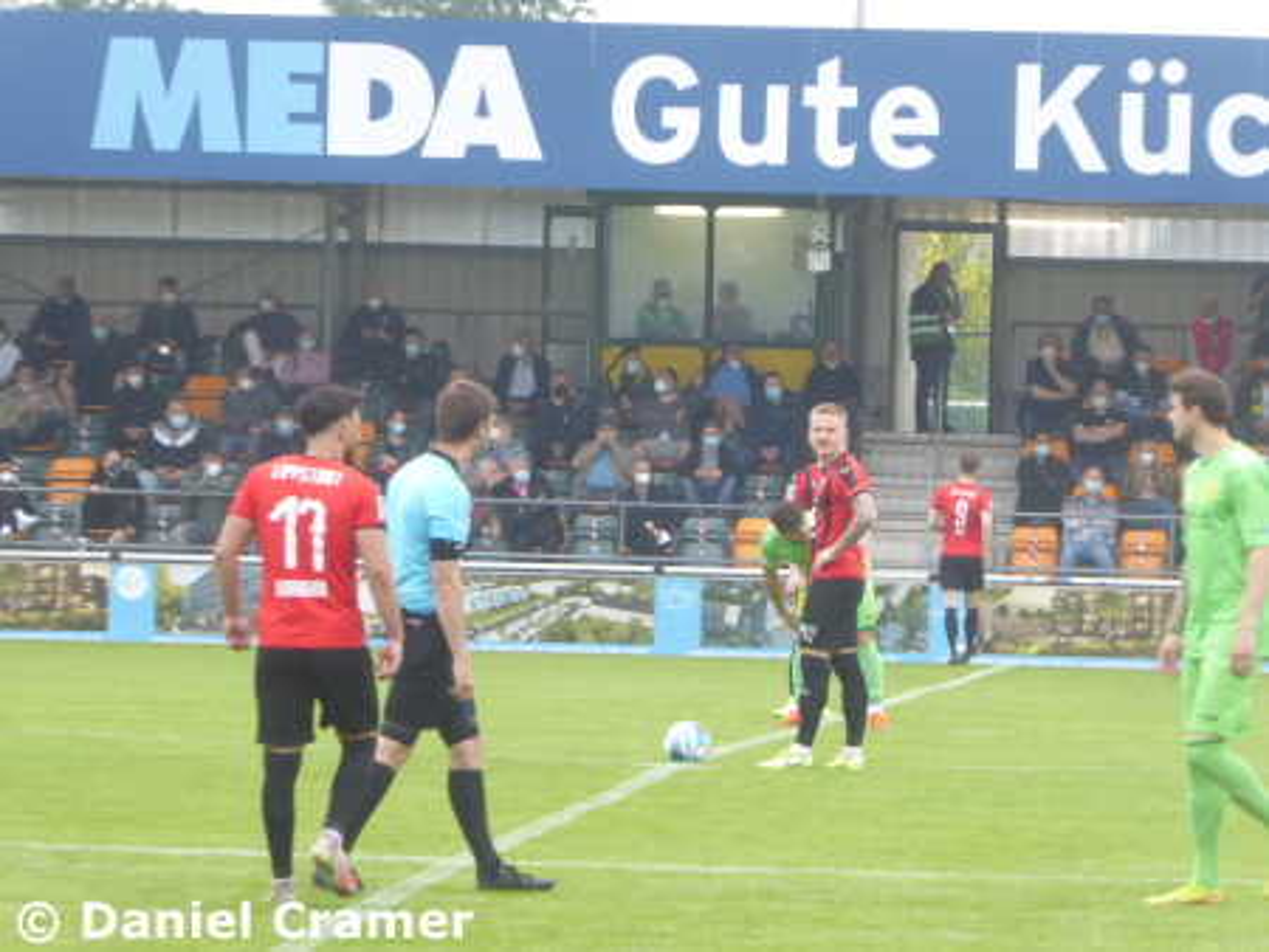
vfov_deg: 6.4
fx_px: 8473
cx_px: 634
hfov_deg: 8.6
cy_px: 476
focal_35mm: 231
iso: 320
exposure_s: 1/80
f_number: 5.6
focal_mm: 41.4
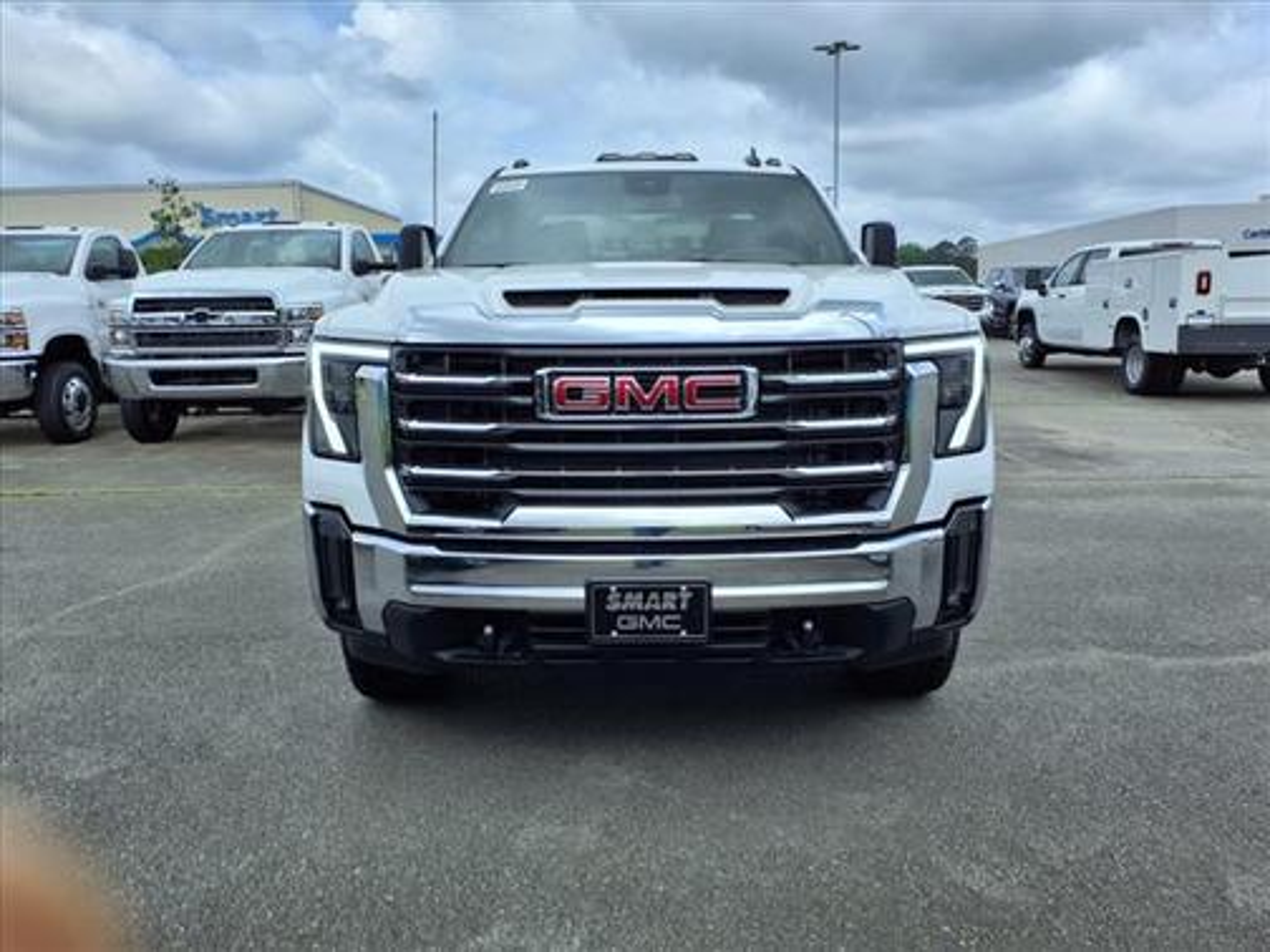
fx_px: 991
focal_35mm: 27
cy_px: 476
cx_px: 635
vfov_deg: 51.4
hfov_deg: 65.3
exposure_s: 1/2000
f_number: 1.9
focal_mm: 3.58
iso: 40
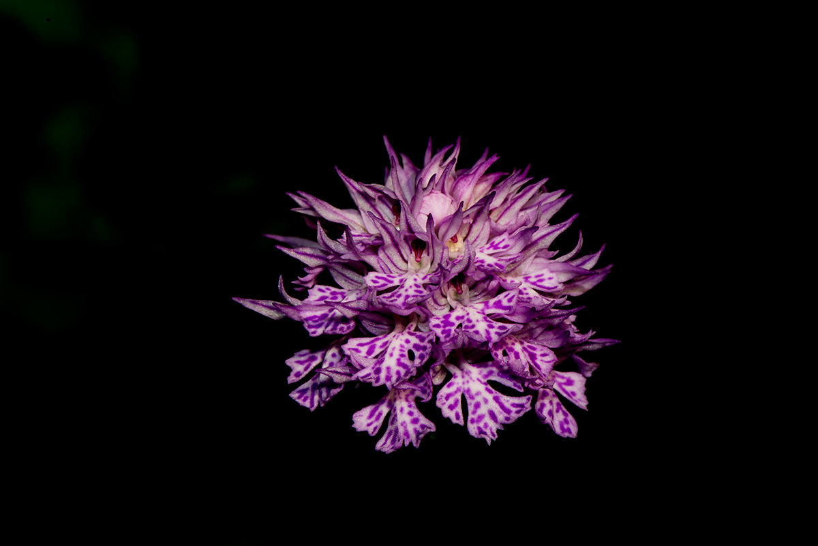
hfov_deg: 19.4
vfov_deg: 13.1
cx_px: 409
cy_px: 273
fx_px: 2387
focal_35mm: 105
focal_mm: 105
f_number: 18
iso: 50
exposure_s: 1/80
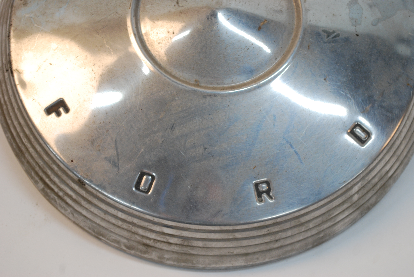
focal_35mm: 82
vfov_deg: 16.6
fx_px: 950
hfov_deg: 24.6
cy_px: 138
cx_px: 207
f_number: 5.6
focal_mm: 55
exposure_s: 1/10
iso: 400
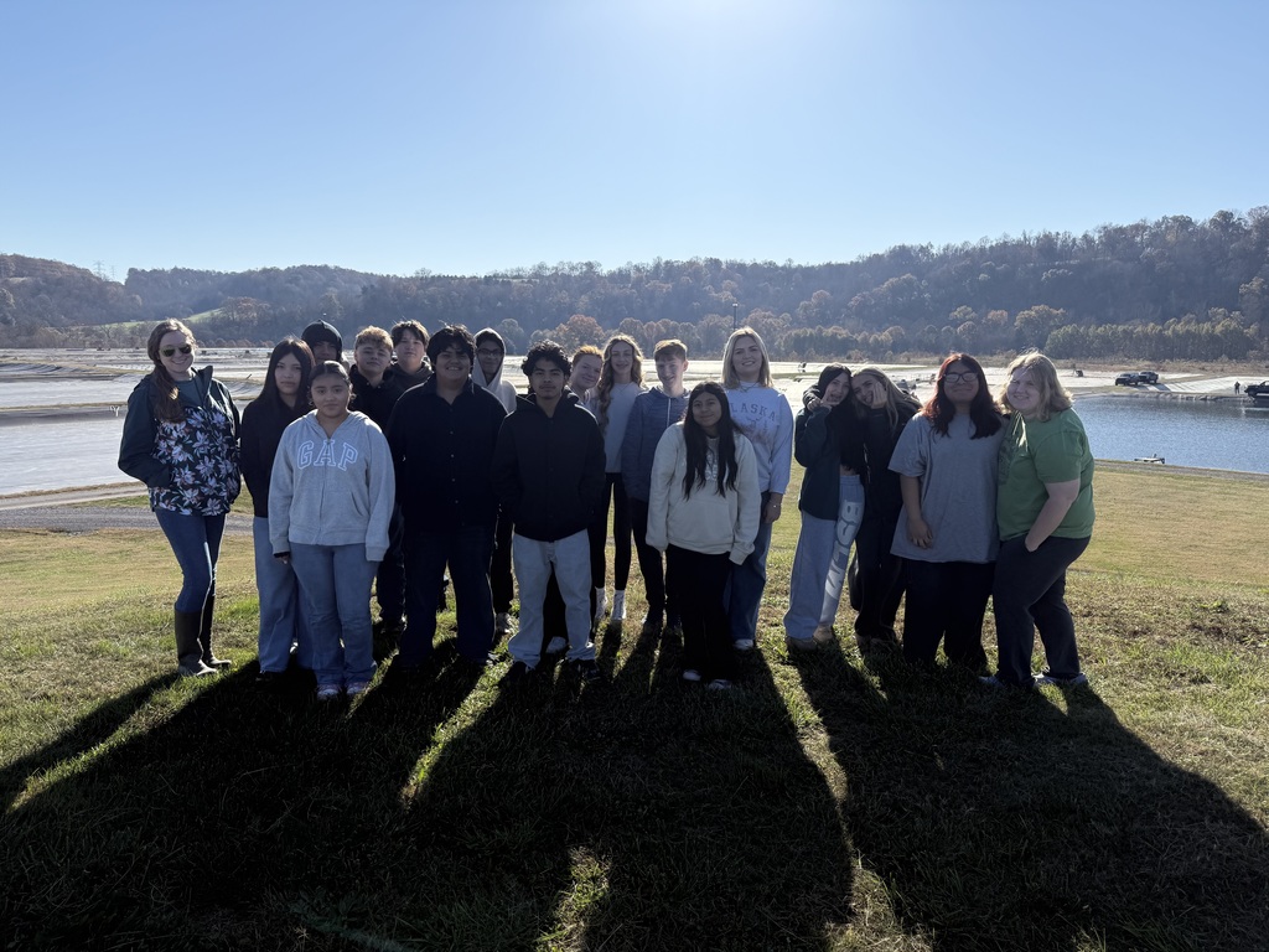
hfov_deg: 71.6
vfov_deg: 56.8
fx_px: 880
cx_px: 634
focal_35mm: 24
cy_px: 476
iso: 80
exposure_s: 1/6711
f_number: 1.78
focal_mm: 6.76
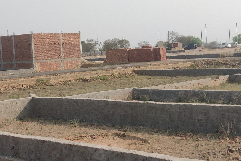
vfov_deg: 47.9
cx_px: 125
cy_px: 74
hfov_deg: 67.4
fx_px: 181
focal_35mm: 27
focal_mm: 4.68
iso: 112
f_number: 1.79
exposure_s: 1/1101
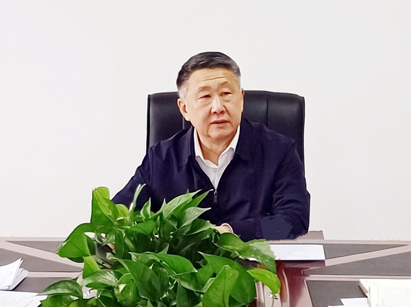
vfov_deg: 14.8
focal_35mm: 100
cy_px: 154
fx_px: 1185
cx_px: 206
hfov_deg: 19.7
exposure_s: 1/100
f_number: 1.88
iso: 906
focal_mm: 5.59
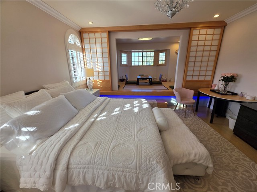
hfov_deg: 106.2
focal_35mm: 13
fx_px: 97
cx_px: 128
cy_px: 96
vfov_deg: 89.9
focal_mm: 2.2
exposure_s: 1/120
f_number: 1.9
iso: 32
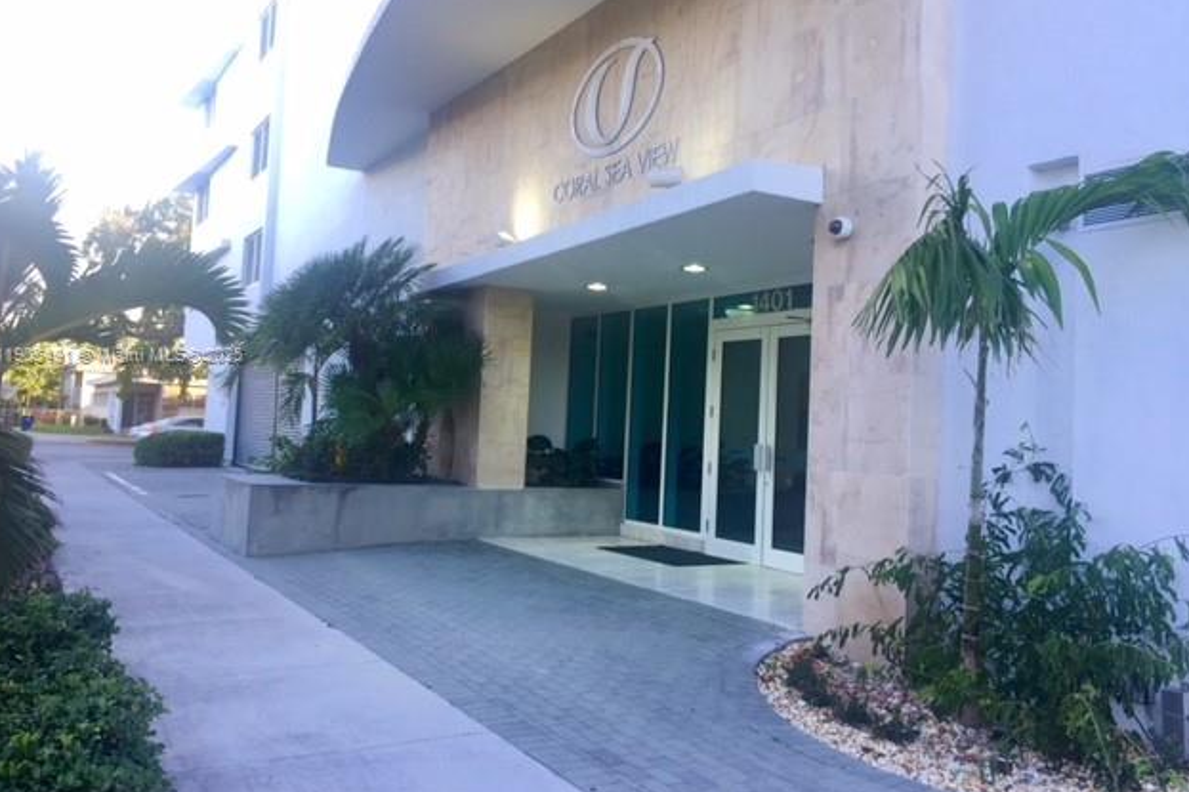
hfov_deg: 60.3
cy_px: 357
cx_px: 590
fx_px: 1024
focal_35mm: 31
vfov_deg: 42.3
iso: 32
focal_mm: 4.15
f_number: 2.2
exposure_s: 1/40
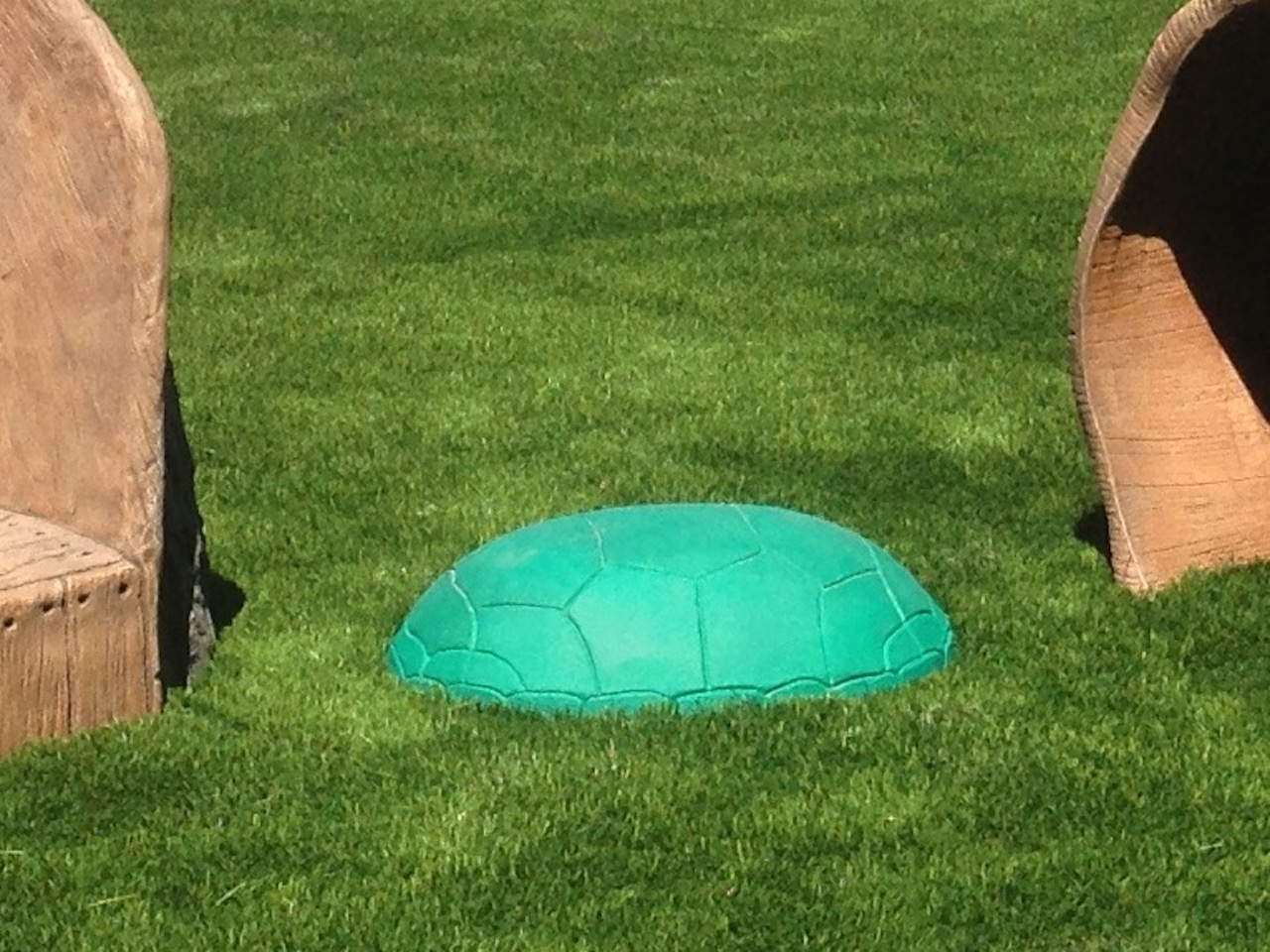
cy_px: 476
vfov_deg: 42.9
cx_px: 635
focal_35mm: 33
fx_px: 1211
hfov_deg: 55.4
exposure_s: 1/1106
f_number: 2.4
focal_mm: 4.12
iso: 50
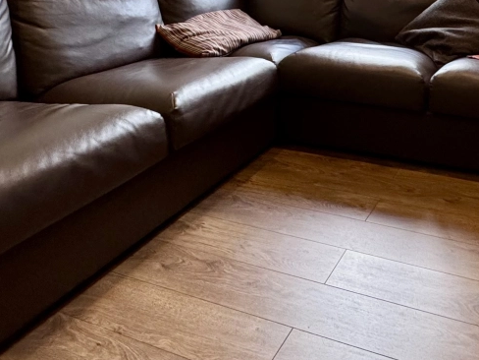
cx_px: 370
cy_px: -60
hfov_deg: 48.9
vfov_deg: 33.2
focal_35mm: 36
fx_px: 498
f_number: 2.2
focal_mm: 2.22
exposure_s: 1/81
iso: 320
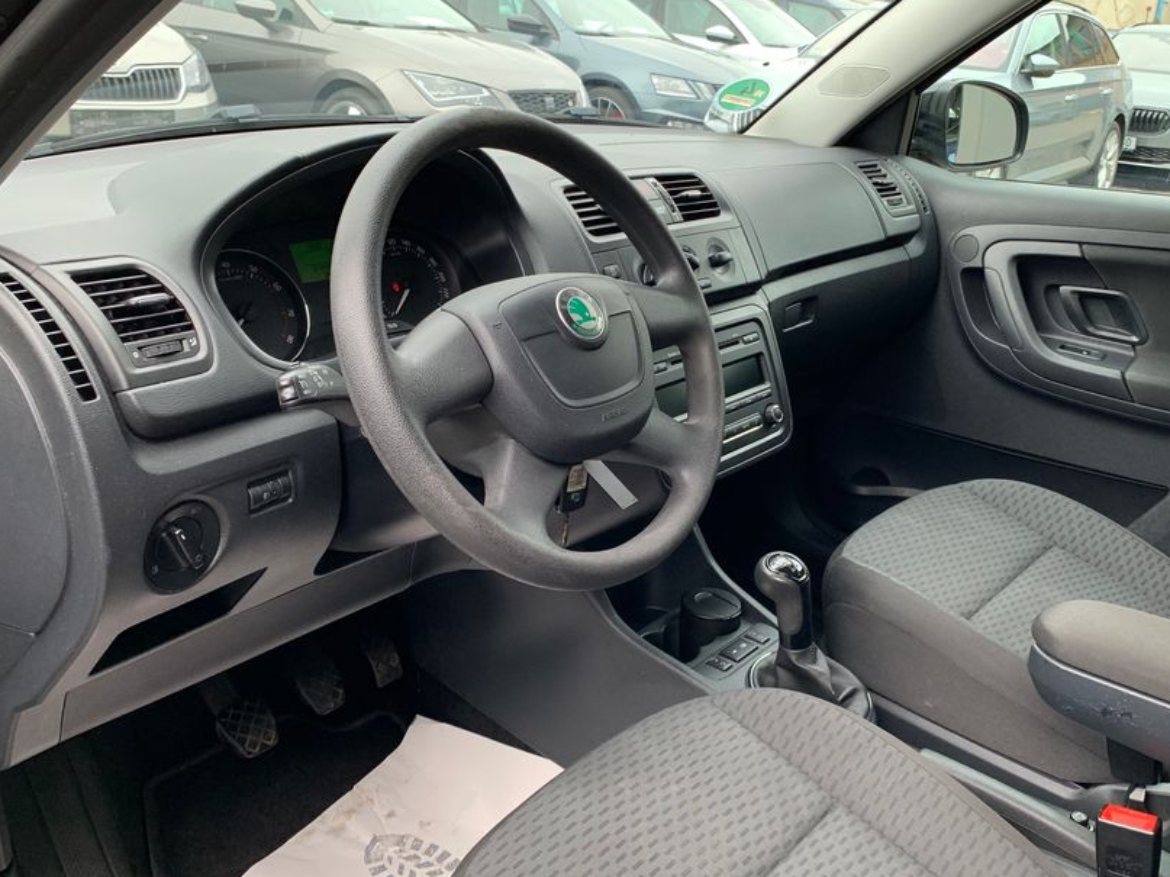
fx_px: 1115
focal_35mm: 33
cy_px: 449
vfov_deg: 42.9
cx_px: 670
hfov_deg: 55.1
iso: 64
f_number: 1.8
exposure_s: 1/121
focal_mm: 4.25
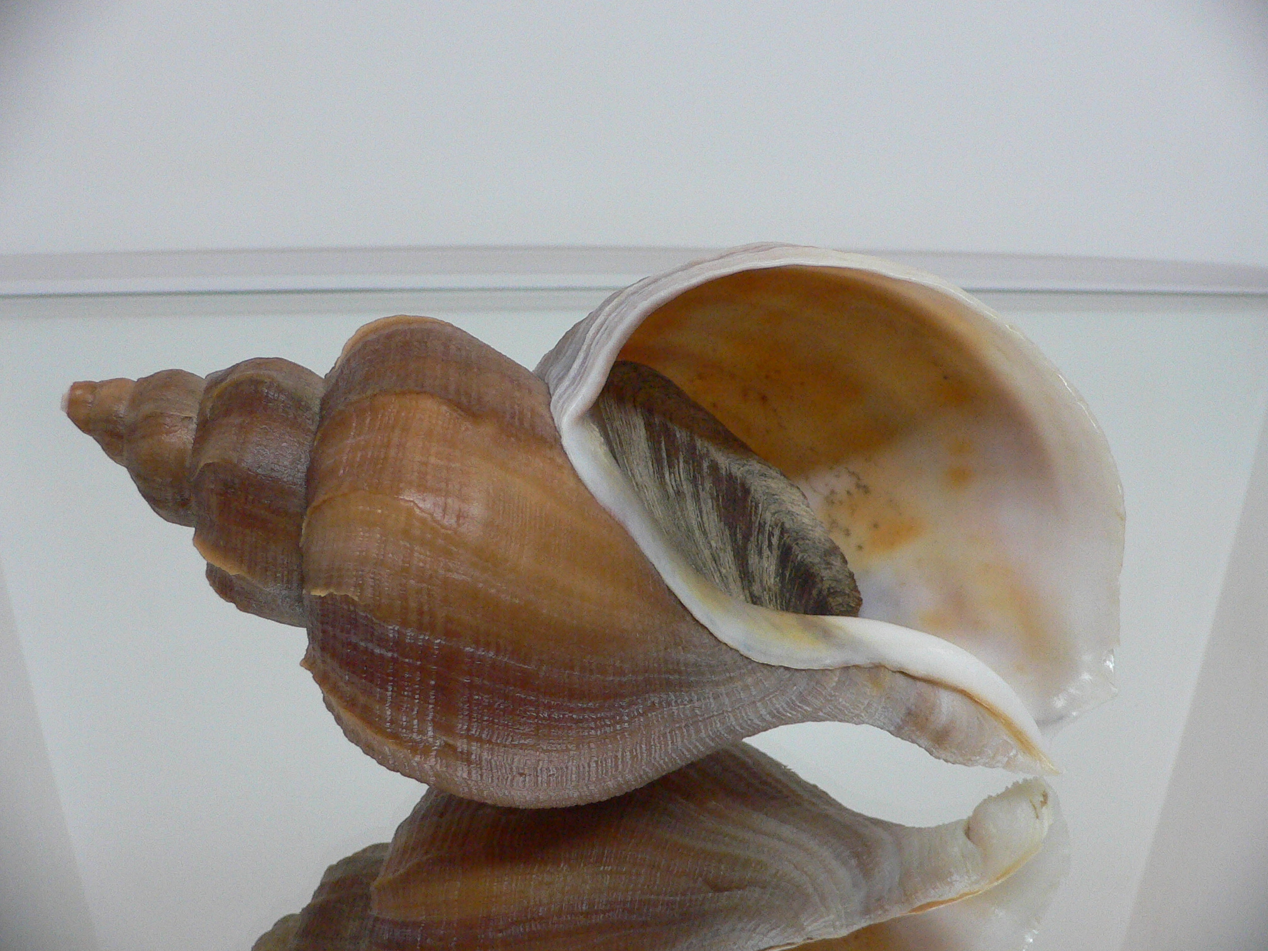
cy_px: 476
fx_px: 1282
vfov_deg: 40.7
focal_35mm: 35
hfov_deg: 52.6
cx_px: 634
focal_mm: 4.6
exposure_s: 1/50
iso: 200
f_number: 2.8
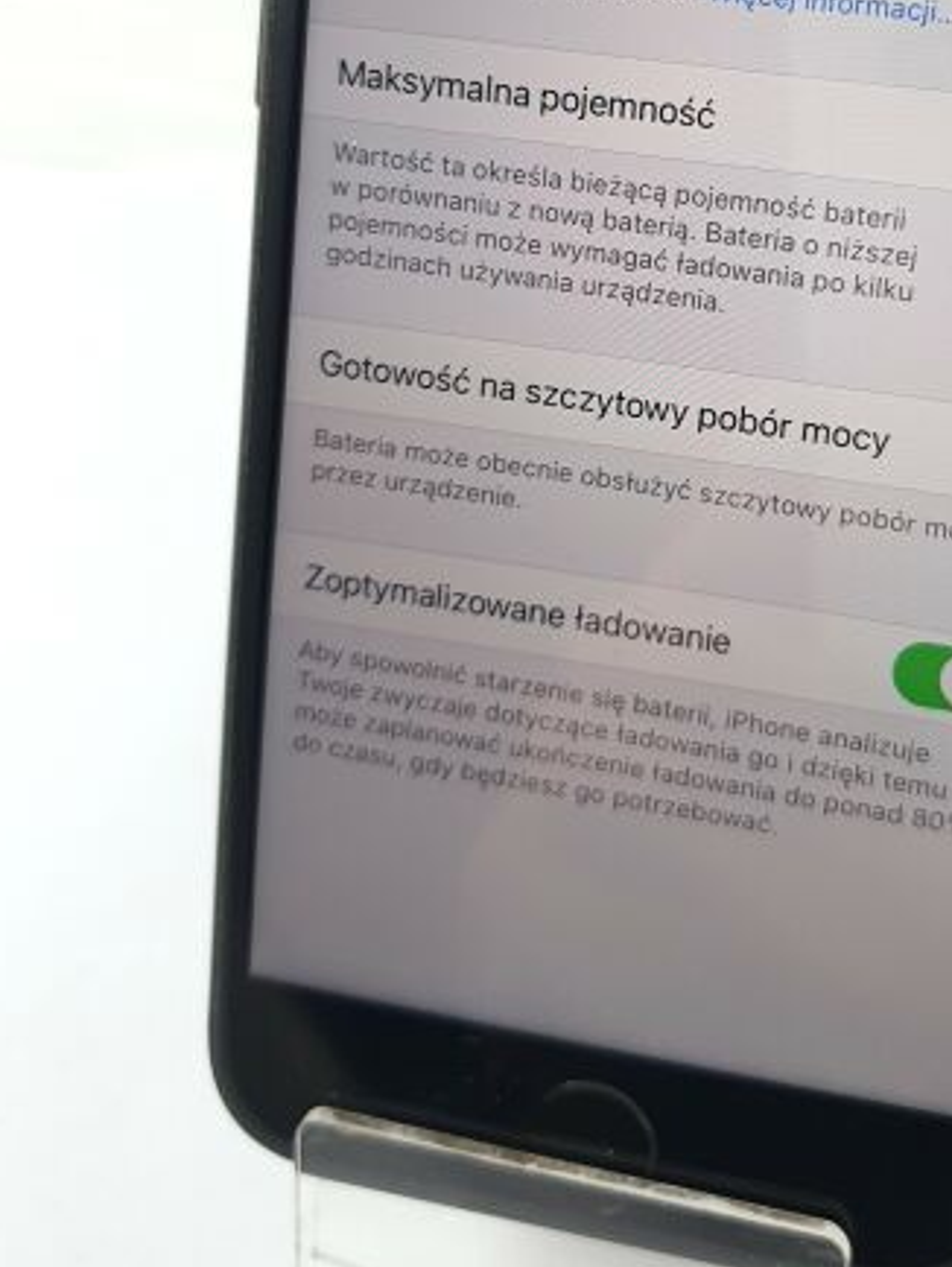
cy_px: 359
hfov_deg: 30.9
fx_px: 1685
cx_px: 730
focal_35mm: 46
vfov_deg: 40.4
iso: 50
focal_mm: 4.32
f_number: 1.5
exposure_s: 1/100
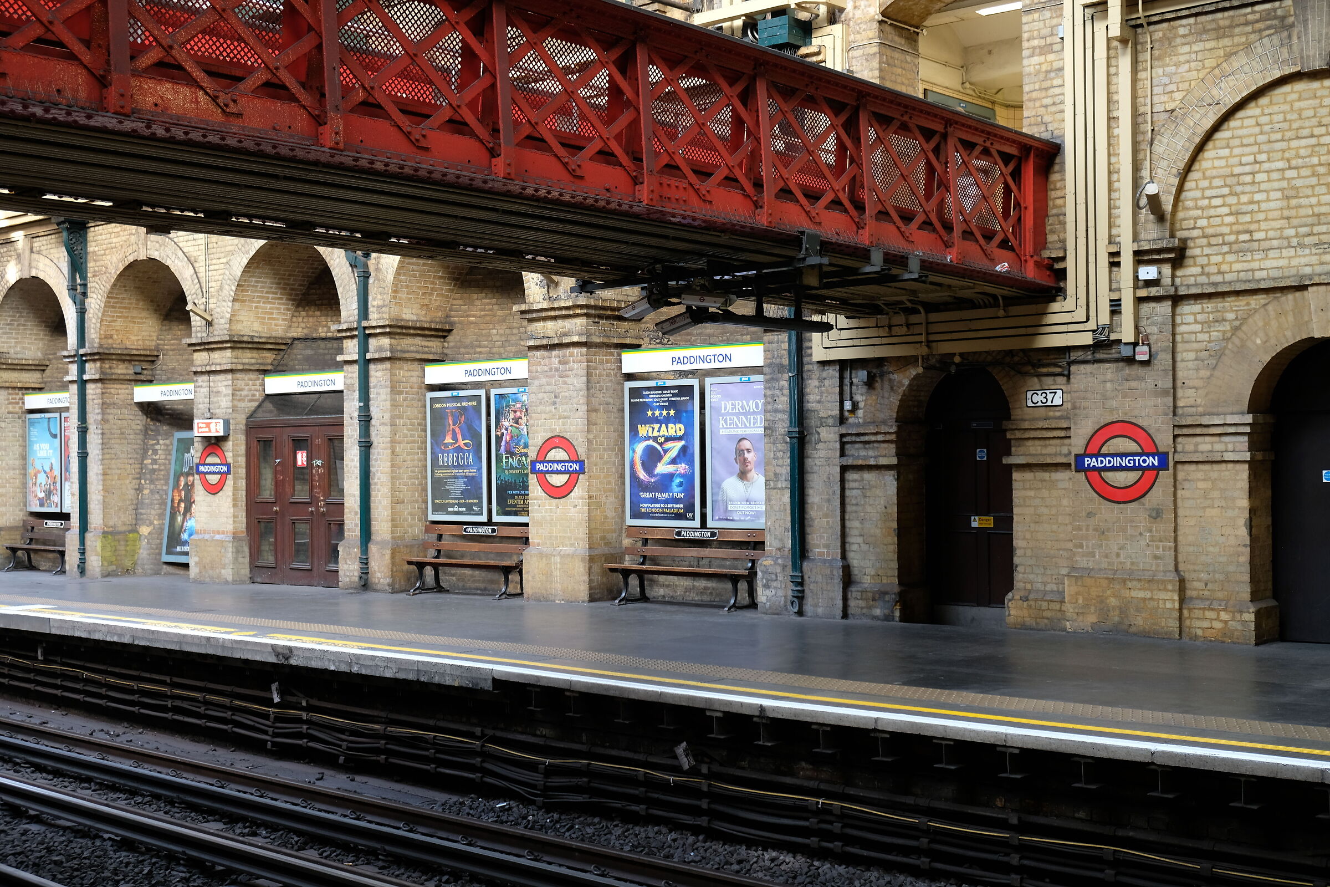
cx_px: 665
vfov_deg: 31.2
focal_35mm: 43
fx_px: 1588
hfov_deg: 45.4
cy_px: 444
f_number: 4
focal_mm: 28.9
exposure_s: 1/20
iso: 500
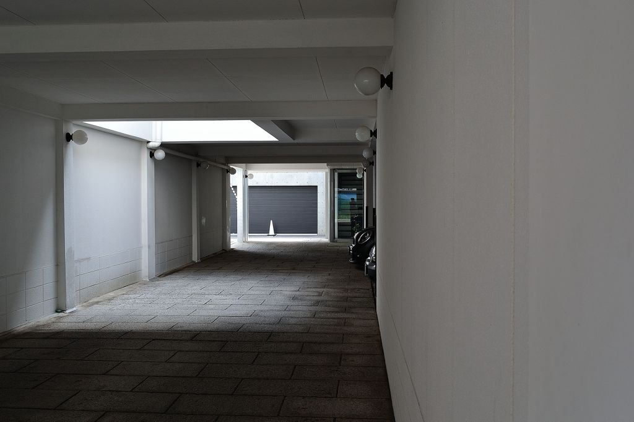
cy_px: 211
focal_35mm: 36
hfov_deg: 53.1
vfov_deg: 36.8
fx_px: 634
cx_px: 317
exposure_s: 1/20
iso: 200
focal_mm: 24
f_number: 9
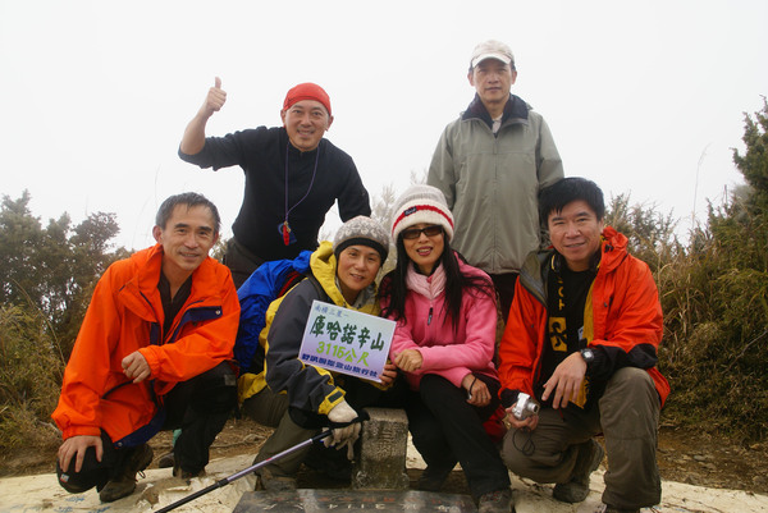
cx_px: 384
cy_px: 256
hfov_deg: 46.4
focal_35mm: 42
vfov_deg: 31.9
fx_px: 897
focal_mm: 28
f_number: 6.3
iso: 100
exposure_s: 1/60
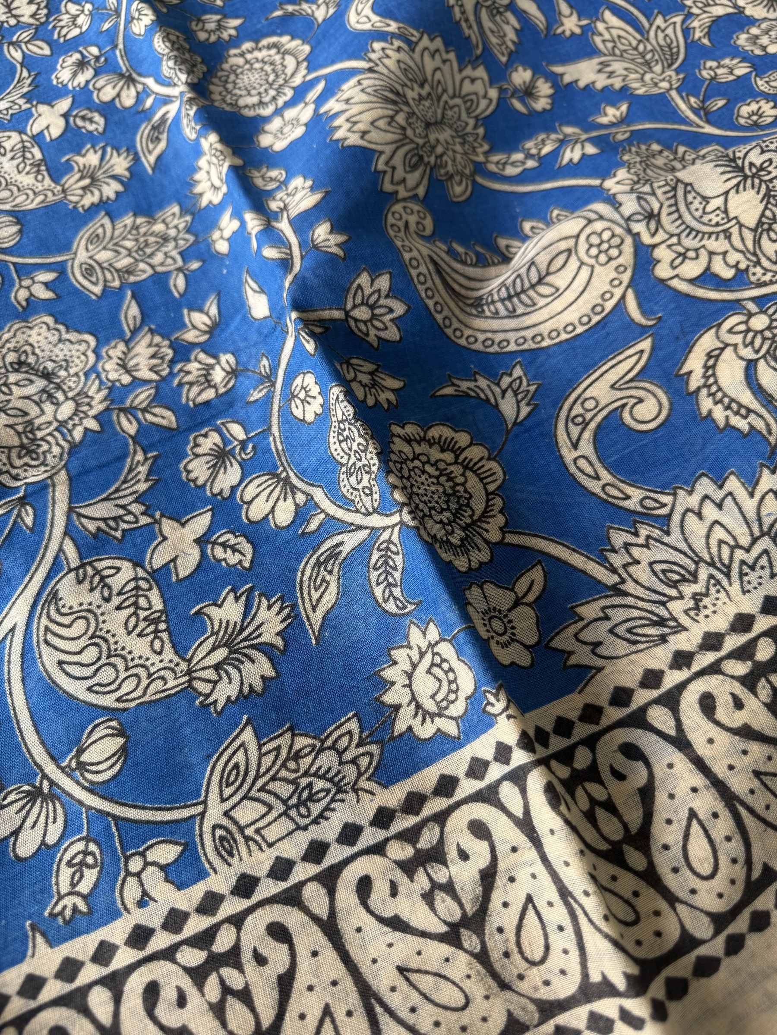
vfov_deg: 71.6
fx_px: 718
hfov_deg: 56.8
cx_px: 388
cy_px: 518
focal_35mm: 24
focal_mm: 6.76
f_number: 1.78
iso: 80
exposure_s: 1/121
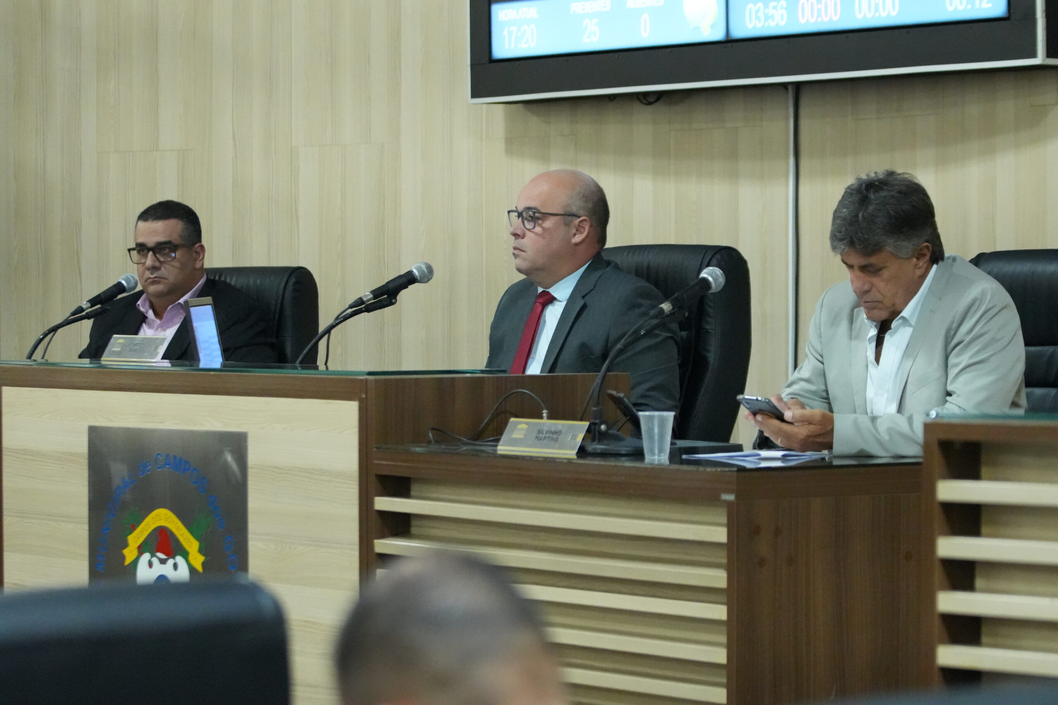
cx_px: 529
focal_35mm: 128
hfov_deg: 16.1
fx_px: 3747
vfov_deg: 10.8
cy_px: 352
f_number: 2.8
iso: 8000
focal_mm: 85
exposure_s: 1/200
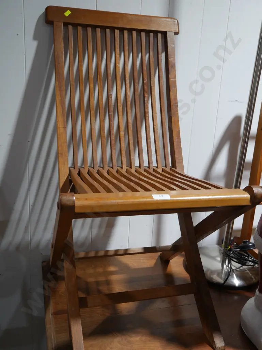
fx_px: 343
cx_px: 131
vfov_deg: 53.9
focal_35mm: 34
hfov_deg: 41.8
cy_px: 175
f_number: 4.5
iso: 500
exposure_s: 1/60
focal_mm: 17
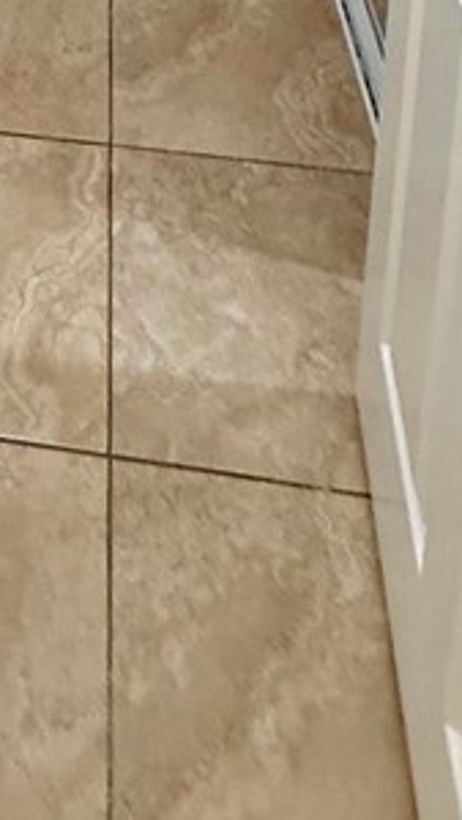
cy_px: -489
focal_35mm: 52
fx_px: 1131
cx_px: -77
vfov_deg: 25.8
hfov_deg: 21.6
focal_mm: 2.22
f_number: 2.2
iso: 320
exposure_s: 1/120
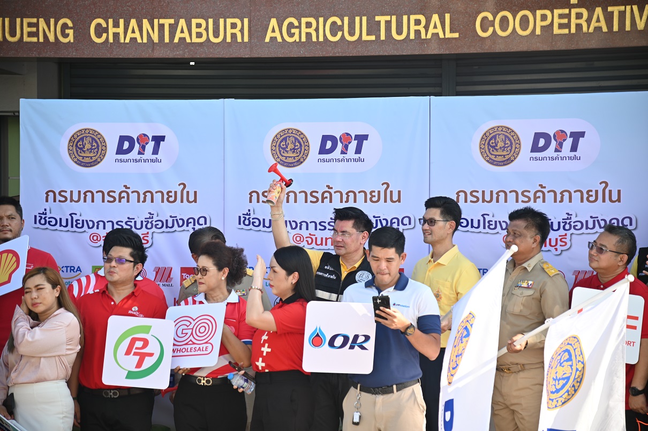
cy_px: 216
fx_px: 1979
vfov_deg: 12.4
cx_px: 324
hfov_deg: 18.6
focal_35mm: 110
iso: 100
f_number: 4
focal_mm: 110
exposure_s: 1/200
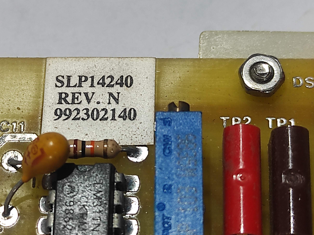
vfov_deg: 30.1
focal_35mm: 48
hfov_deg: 39.4
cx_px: 116
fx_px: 435
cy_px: 89
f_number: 1.89
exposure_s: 1/50
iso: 374
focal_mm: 5.43
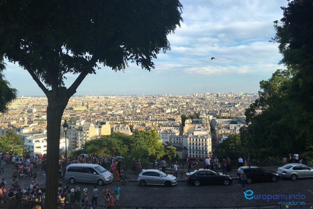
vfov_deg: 42.3
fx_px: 270
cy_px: 94
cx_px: 156
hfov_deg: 60.3
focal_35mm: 31
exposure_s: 1/732
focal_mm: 4.15
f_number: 2.2
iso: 25
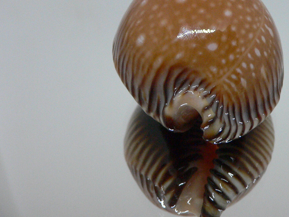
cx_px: 203
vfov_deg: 27.3
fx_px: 442
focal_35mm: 53
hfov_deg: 35.6
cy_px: 66
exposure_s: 1/60
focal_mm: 4.6
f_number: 2.8
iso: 200
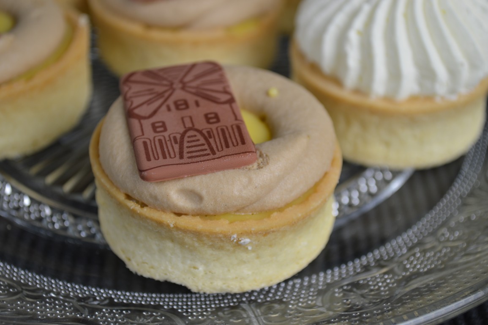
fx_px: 894
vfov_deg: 20.6
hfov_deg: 30.5
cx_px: 244
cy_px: 162
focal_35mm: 66
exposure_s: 1/13
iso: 100
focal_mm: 44
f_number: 5.6
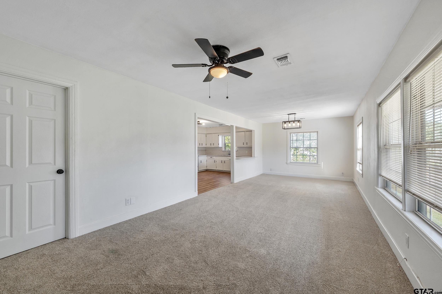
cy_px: 147
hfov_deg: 108.3
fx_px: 160
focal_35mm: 13
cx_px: 221
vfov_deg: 85.4
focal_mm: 13
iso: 800
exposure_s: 1/40
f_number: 8
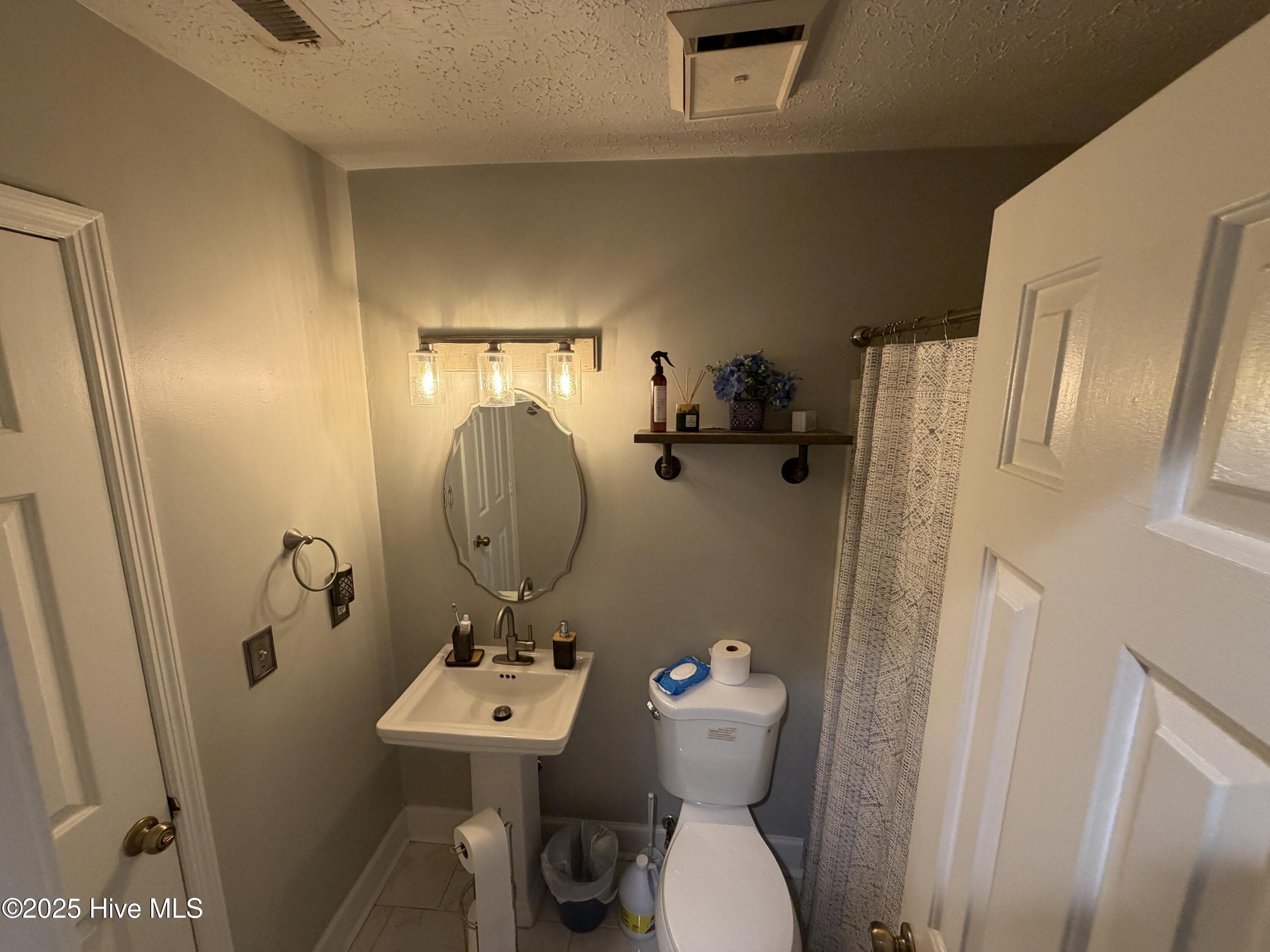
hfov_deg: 102.1
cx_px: 635
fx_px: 514
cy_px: 476
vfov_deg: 85.7
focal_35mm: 14
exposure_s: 1/60
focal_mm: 2.22
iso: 200
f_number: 2.2
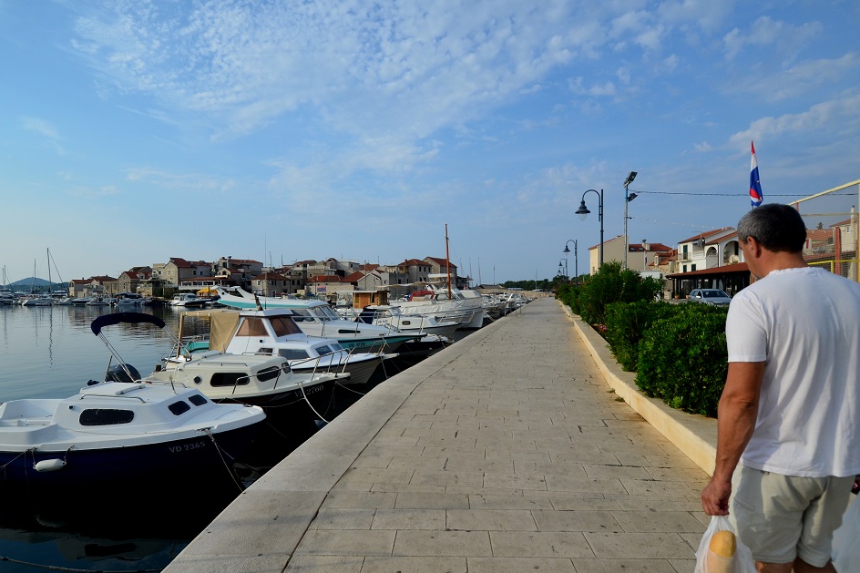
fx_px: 454
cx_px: 430
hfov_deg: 86.9
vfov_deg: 64.5
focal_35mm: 19
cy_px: 286
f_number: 5.6
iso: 400
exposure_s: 1/2000
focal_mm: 12
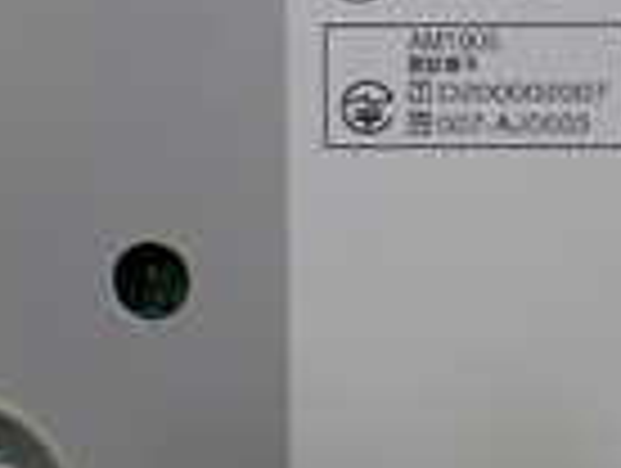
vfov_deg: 11.4
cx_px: 796
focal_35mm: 130
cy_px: 54
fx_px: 2336
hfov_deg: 14.5
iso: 200
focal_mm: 5.4
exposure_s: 1/125
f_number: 2.3
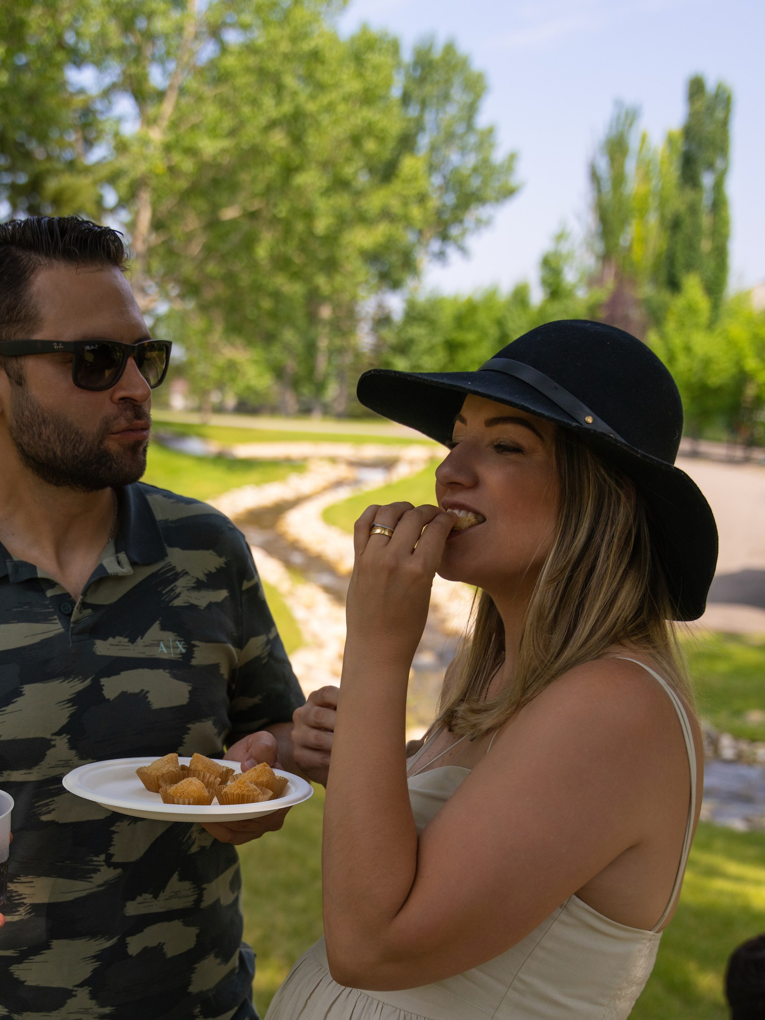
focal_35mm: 50
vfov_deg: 37.0
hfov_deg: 28.8
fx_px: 1473
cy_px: 797
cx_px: 230
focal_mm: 31
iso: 200
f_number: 2.8
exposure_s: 1/1600
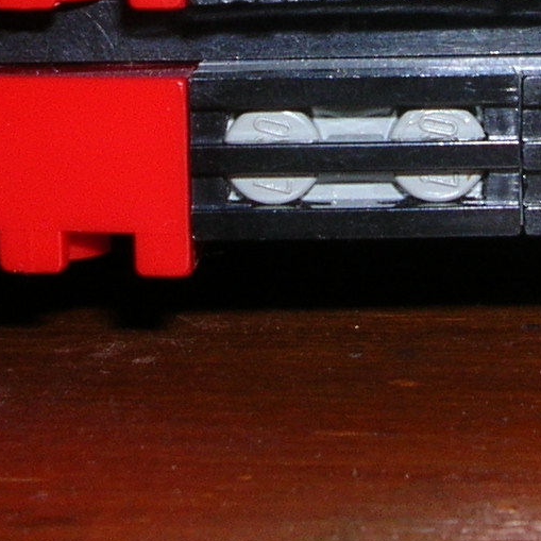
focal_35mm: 139
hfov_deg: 12.5
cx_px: 436
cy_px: -40
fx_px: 2458
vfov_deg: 12.4
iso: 50
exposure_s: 1/60.1
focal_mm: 5.8
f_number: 5.6
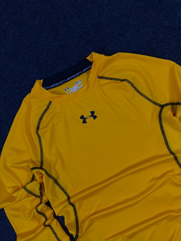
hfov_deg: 56.8
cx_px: 90
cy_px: 120
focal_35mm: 24
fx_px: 167
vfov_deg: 71.6
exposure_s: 1/185
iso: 64
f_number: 1.78
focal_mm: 6.76
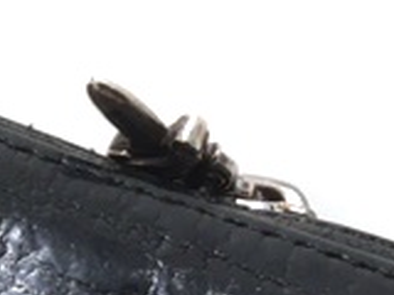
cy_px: 474
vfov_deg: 12.0
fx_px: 1320
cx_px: -222
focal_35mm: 116
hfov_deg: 15.5
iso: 25
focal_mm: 4.15
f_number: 2.2
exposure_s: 1/30
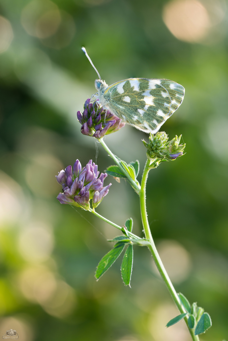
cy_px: 170
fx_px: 1424
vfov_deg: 13.7
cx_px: 114
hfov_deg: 9.2
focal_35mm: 150
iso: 100
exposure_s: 1/8
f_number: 18
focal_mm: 150
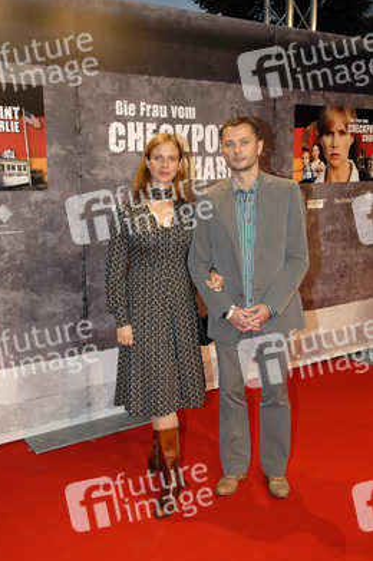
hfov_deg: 33.3
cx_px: 182
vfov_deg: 48.5
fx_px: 623
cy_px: 283
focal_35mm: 40
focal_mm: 26
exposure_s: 1/160
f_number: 5.6
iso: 500
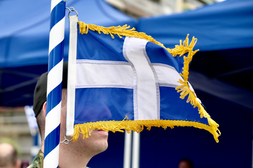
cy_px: 84
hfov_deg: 28.8
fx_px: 492
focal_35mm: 70
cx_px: 126
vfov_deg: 19.5
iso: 500
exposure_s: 1/1250
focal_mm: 70
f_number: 4
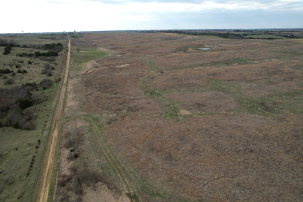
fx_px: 185
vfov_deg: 57.2
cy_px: 101
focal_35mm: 22
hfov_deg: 78.6
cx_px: 152
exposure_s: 1/640
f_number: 2.8
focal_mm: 8.38
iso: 100
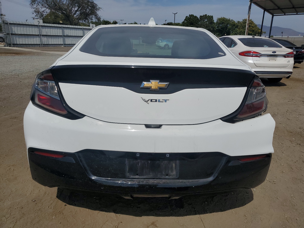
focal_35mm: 26
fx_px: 228
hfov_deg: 67.3
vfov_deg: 53.1
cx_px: 152
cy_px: 114
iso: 51
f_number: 1.5
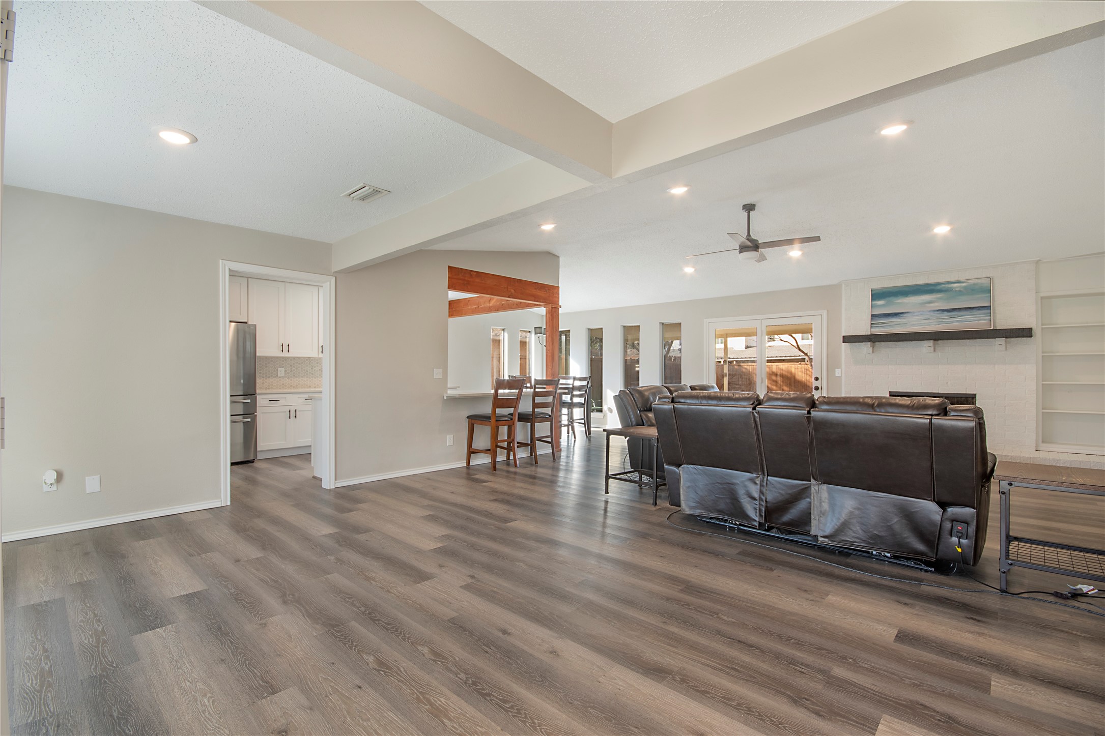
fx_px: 460
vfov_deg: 77.3
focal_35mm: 15
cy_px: 368
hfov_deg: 100.4
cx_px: 552
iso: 100
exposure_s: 1/6
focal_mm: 10
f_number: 11
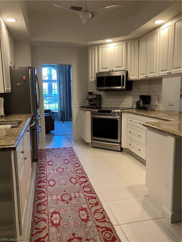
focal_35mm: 28
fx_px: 196
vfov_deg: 63.4
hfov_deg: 49.7
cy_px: 121
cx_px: 91
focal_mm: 3.99
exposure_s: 1/60
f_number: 1.8
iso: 100
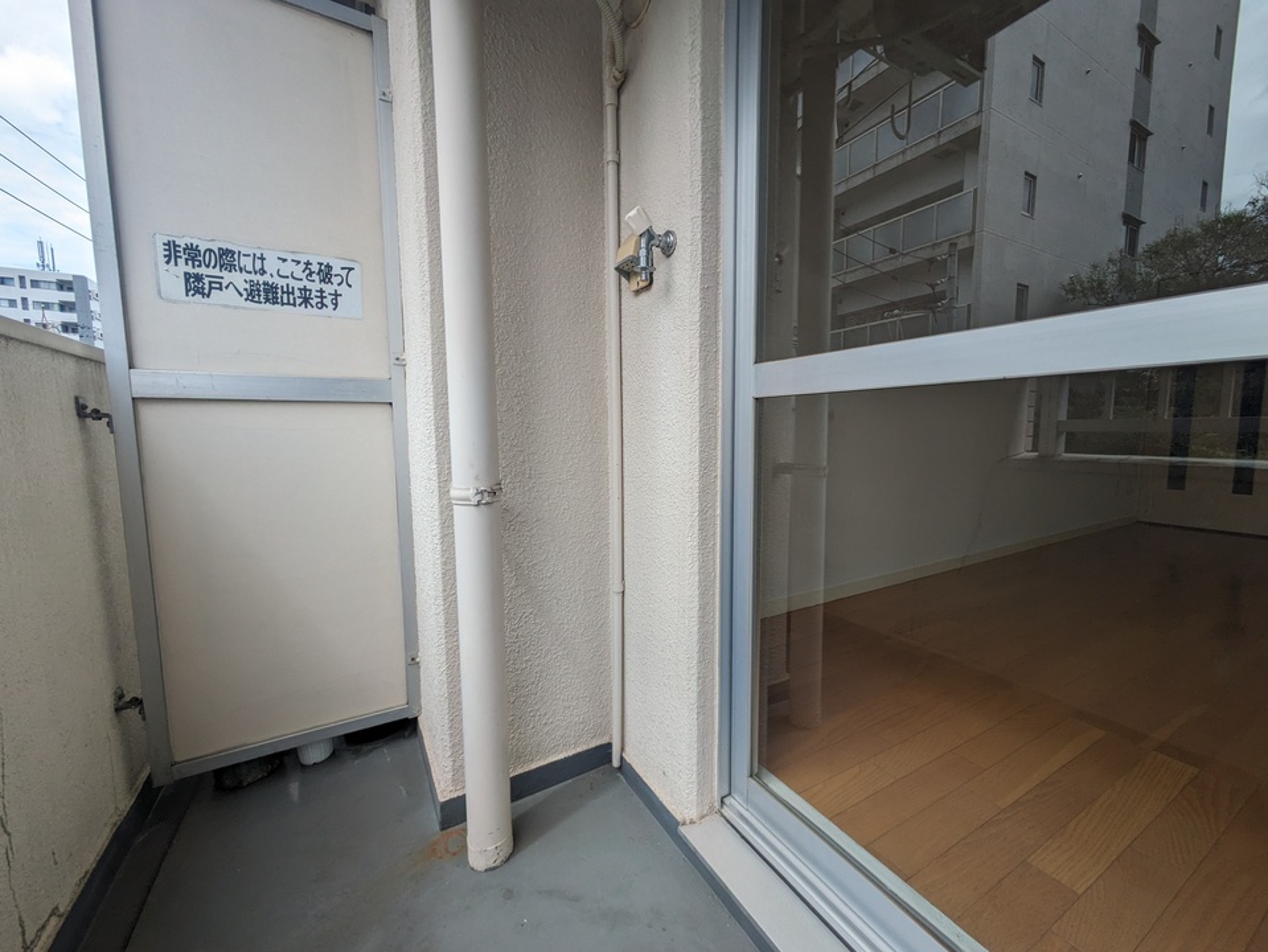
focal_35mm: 14
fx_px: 513
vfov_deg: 85.7
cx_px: 634
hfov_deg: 102.0
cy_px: 476
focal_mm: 1.83
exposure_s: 1/925
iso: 39
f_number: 2.2
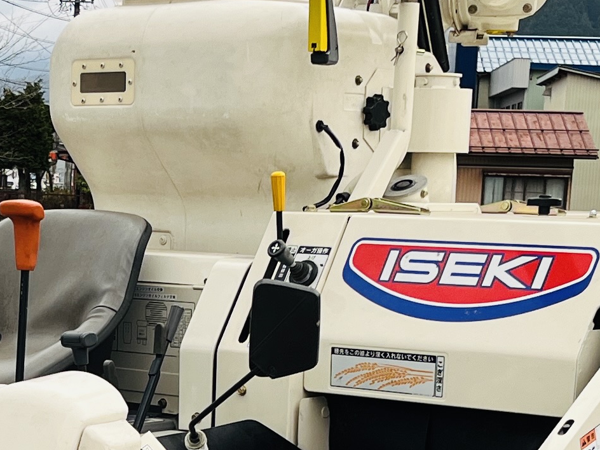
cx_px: 90
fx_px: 1924
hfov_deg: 17.5
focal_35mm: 111
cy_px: 561
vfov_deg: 13.0
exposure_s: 1/342
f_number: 1.6
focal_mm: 5.1
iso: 50
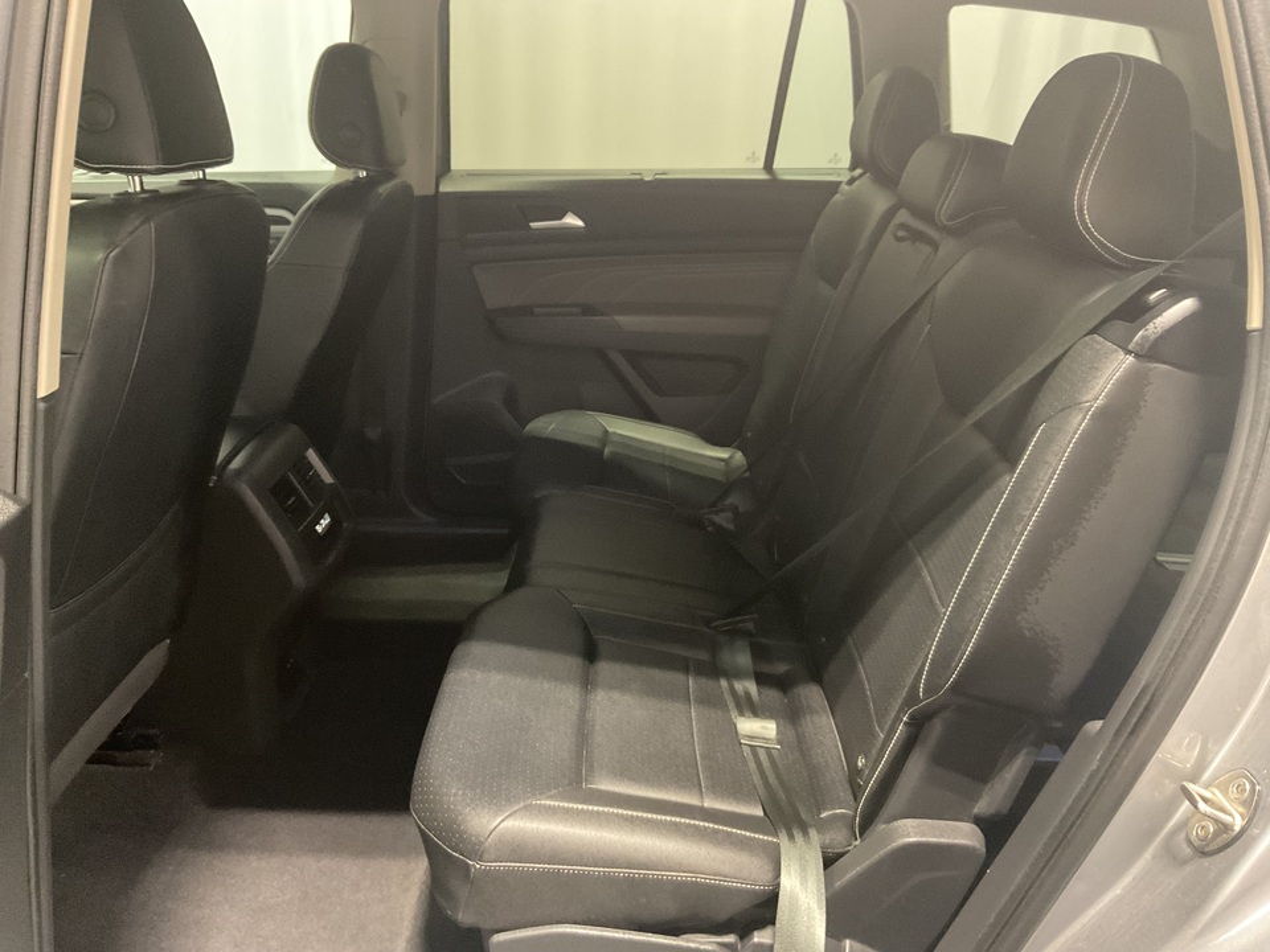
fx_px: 1064
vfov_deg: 48.2
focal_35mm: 29
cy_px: 476
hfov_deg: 61.7
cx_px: 635
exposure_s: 1/25
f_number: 1.8
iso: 320
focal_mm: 3
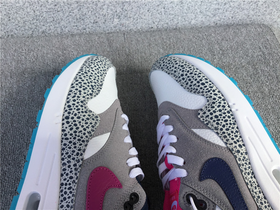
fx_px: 251
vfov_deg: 45.4
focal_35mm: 31
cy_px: 105
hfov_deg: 58.4
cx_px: 140
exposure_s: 1/407
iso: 25
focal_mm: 3.3
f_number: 2.4
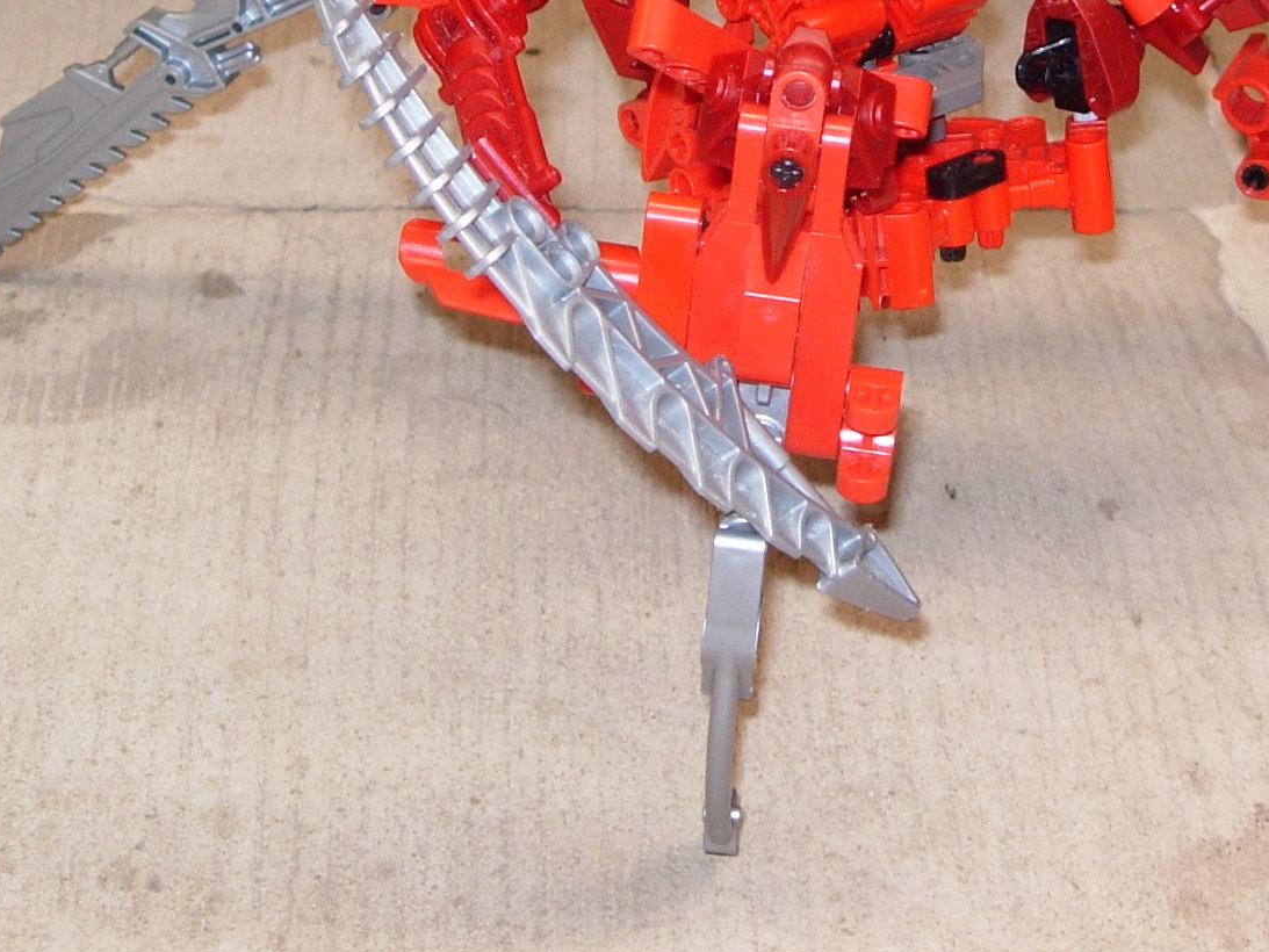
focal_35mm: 79
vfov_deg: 18.2
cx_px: 897
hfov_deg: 24.5
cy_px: 23
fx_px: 2896
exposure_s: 1/32
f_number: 2.8
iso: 79
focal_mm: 7.8
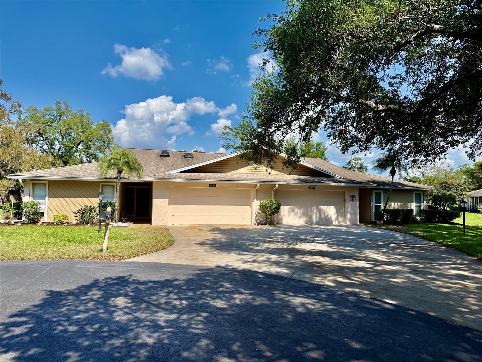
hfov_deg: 71.6
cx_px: 241
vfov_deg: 56.8
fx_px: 334
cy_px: 181
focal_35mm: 24
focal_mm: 6.76
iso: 80
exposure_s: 1/4673
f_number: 1.78
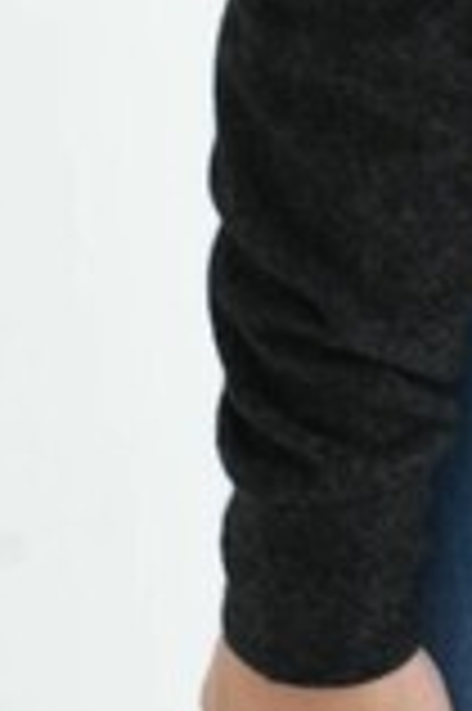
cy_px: -918
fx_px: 4868
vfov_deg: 7.8
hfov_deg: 5.4
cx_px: 1074
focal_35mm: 247
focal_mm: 52
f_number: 6.3
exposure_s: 1/125
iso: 100
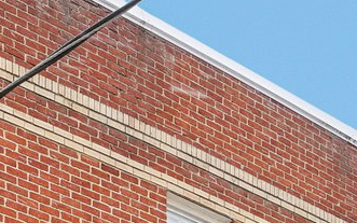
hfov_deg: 18.3
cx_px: -177
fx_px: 983
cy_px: 352
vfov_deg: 12.2
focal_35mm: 101
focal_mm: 16
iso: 400
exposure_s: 1/125
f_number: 8
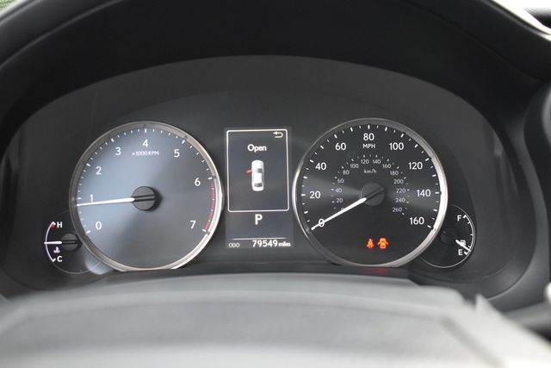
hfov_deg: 51.3
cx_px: 276
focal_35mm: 38
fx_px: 574
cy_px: 184
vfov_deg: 35.5
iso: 2200
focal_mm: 25
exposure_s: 1/125
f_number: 4
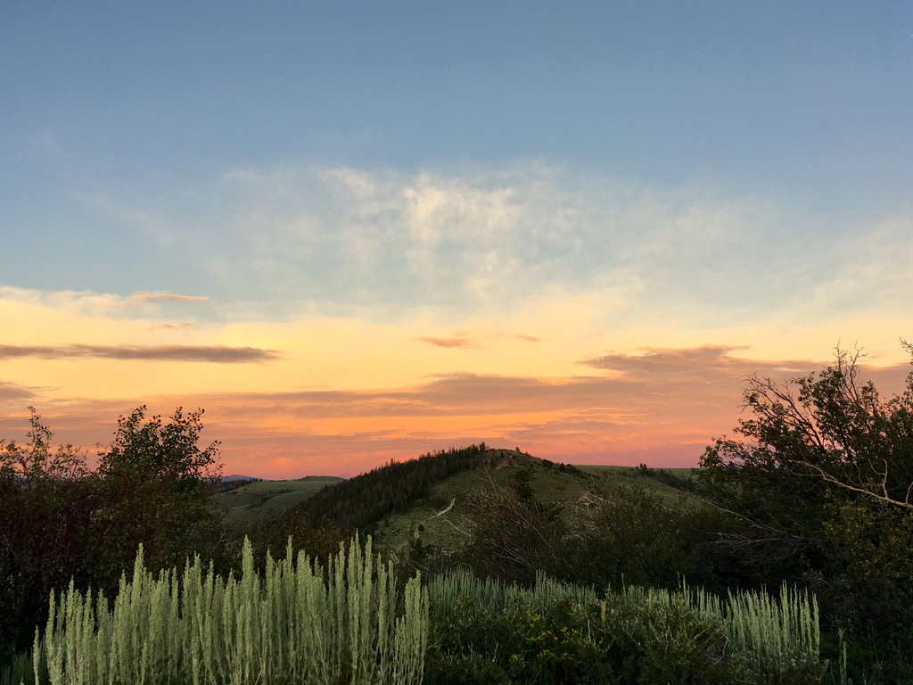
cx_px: 456
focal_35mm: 29
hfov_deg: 61.7
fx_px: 765
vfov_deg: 48.2
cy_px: 342
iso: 25
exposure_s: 1/120
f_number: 2.2
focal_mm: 4.15
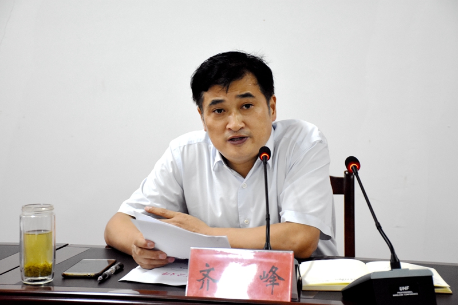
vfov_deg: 16.3
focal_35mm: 84
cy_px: 152
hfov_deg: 24.2
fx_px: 1068
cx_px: 229
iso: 2200
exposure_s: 1/100
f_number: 4.8
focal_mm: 56
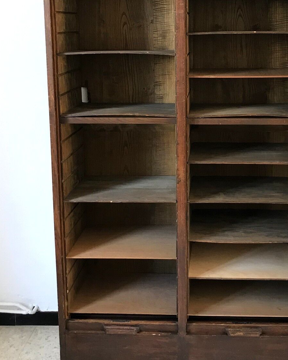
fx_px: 522
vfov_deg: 37.6
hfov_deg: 30.6
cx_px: 189
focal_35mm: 49
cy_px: 116
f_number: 1.8
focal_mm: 3.99
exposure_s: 1/17
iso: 40
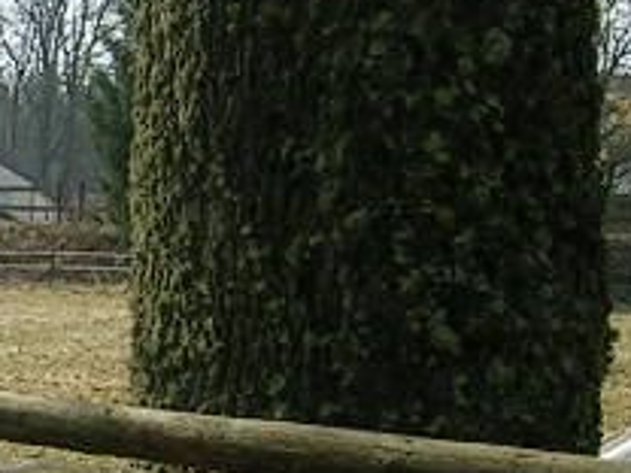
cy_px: 537
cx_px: -273
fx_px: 3135
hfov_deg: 11.1
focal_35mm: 172
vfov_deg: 8.6
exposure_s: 1/379
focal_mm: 5.4
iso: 50
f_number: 4.8
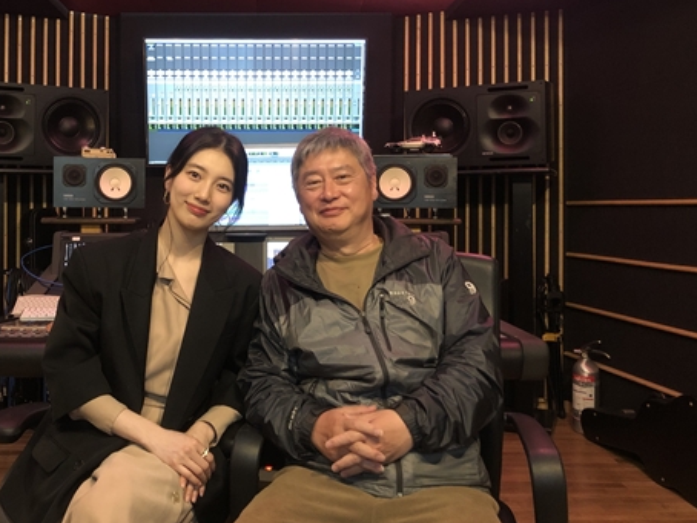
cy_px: 212
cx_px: 250
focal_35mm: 37
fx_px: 745
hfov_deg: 49.5
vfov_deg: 38.6
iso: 100
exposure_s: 1/9
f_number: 1.8
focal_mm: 4
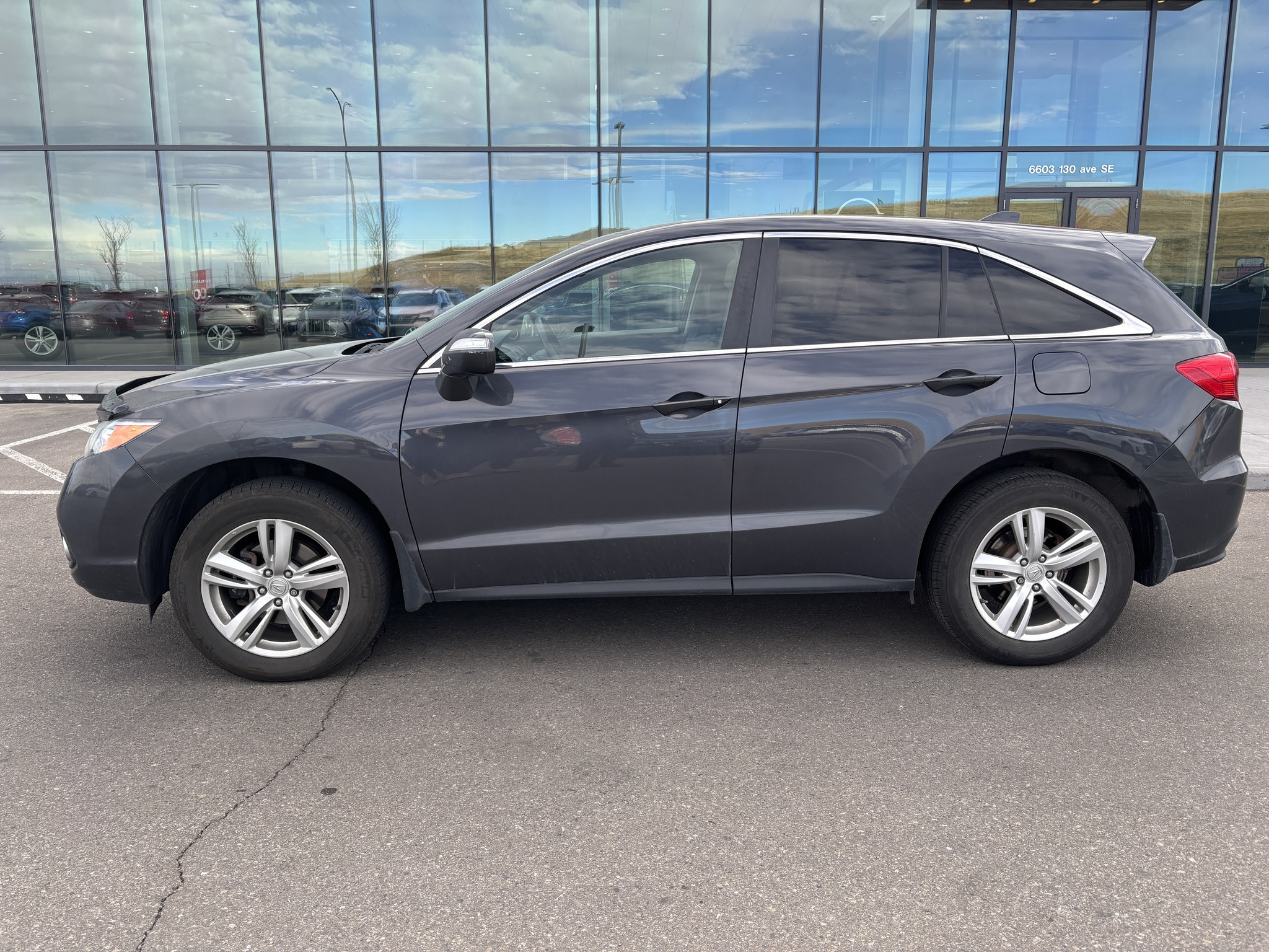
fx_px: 953
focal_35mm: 26
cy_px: 476
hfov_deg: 67.3
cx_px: 634
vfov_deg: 53.1
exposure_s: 1/517
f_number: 1.6
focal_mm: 5.96
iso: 50
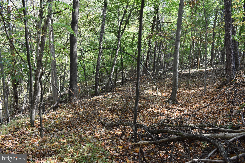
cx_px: 122
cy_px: 82
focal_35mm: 30
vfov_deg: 43.6
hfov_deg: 61.9
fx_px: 204
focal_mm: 20
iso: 400
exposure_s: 1/125
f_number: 5.6
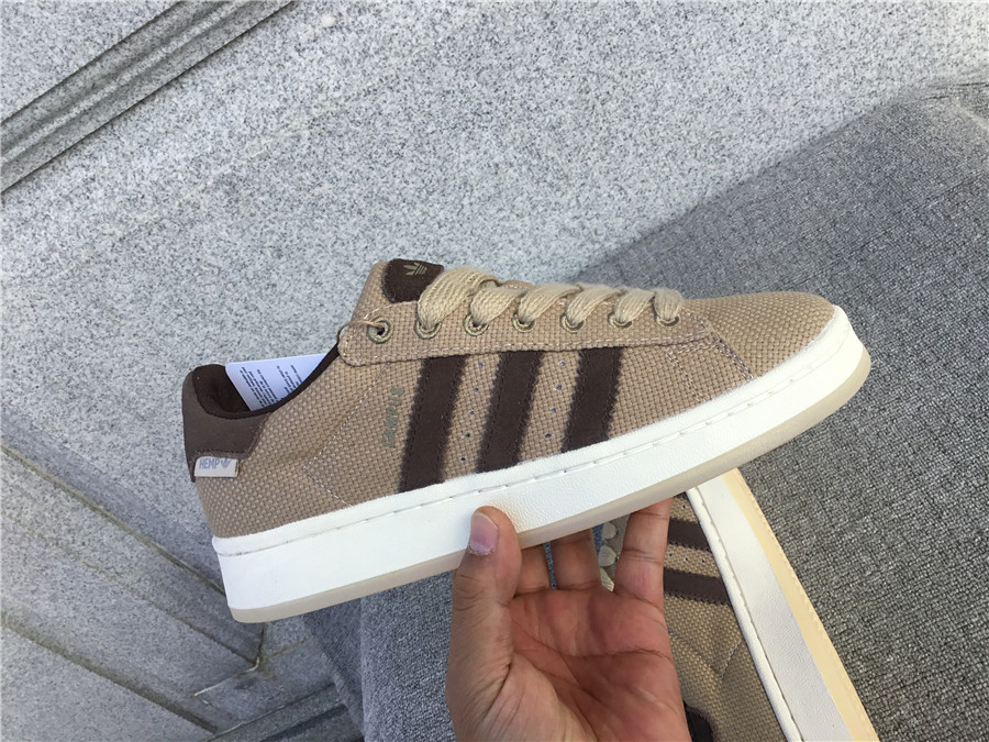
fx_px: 886
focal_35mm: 31
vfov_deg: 45.4
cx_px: 494
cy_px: 371
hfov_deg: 58.4
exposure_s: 1/452
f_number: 2.4
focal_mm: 3.3
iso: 25
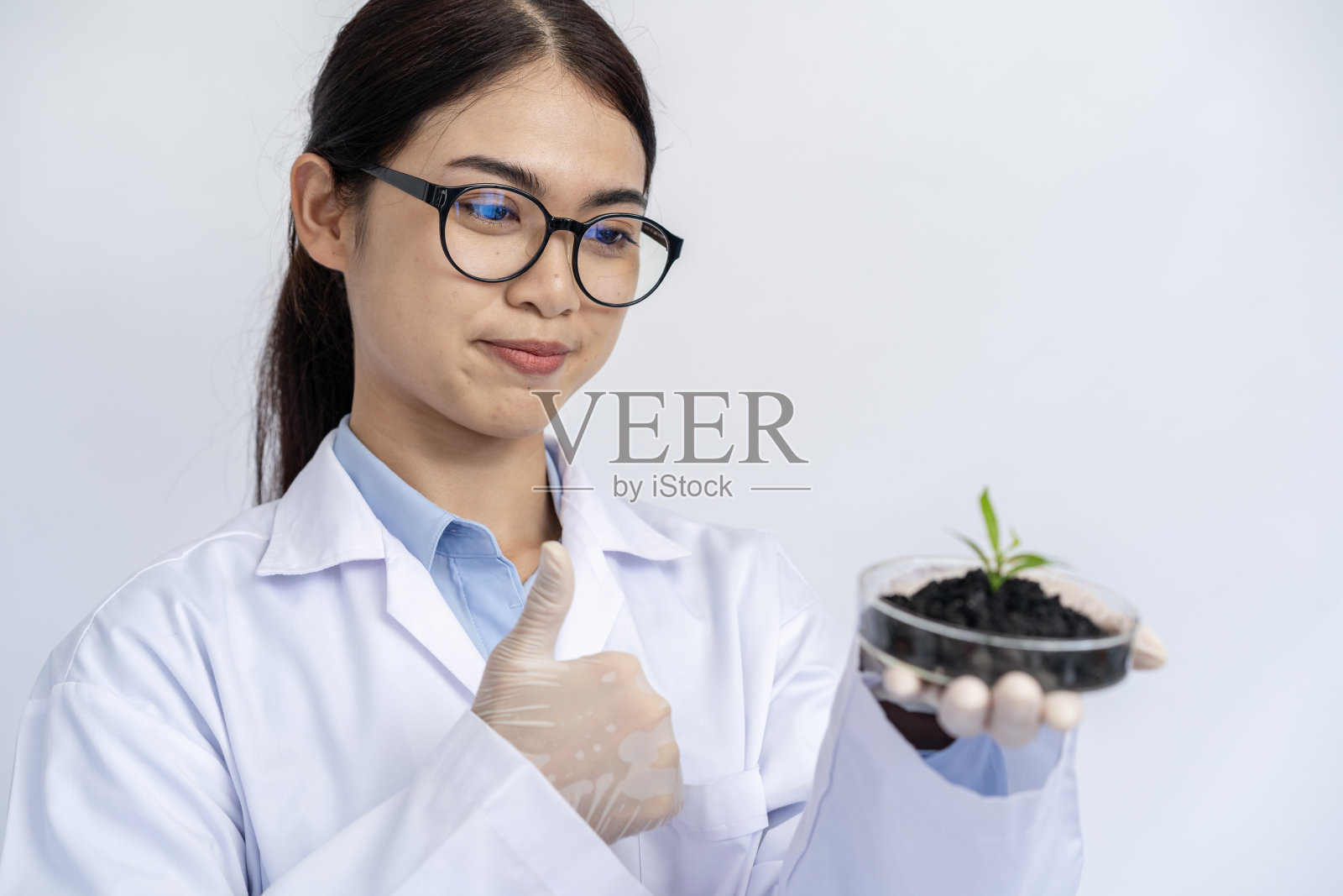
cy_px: 448
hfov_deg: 36.2
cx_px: 672
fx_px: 2052
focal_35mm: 55
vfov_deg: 24.6
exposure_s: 1/400
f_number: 4.5
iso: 400
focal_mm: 55
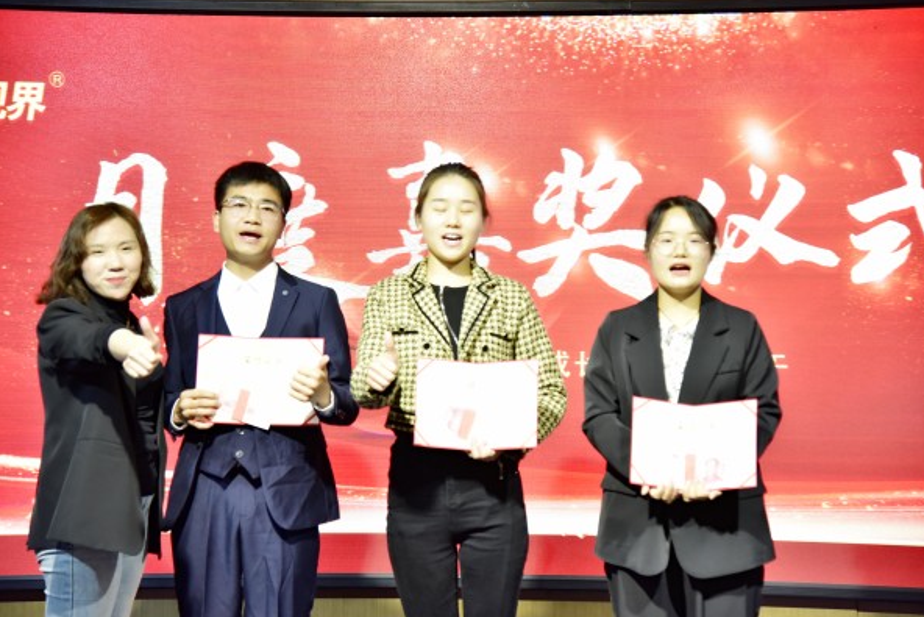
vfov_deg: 18.0
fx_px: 1951
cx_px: 467
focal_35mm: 76
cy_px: 306
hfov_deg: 26.6
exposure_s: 1/60
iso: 1600
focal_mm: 75
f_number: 4.5
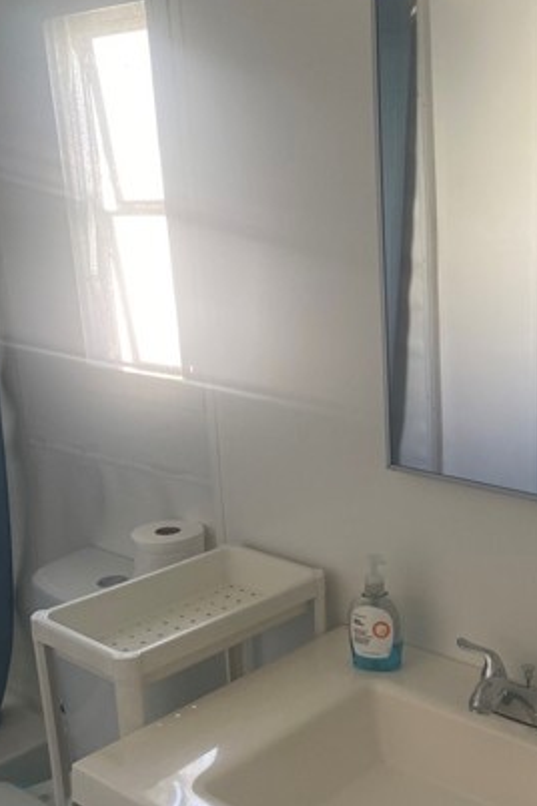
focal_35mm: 43
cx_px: 455
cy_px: 455
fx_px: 962
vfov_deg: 45.3
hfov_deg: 30.2
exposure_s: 1/60
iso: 125
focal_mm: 4.25
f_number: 1.8
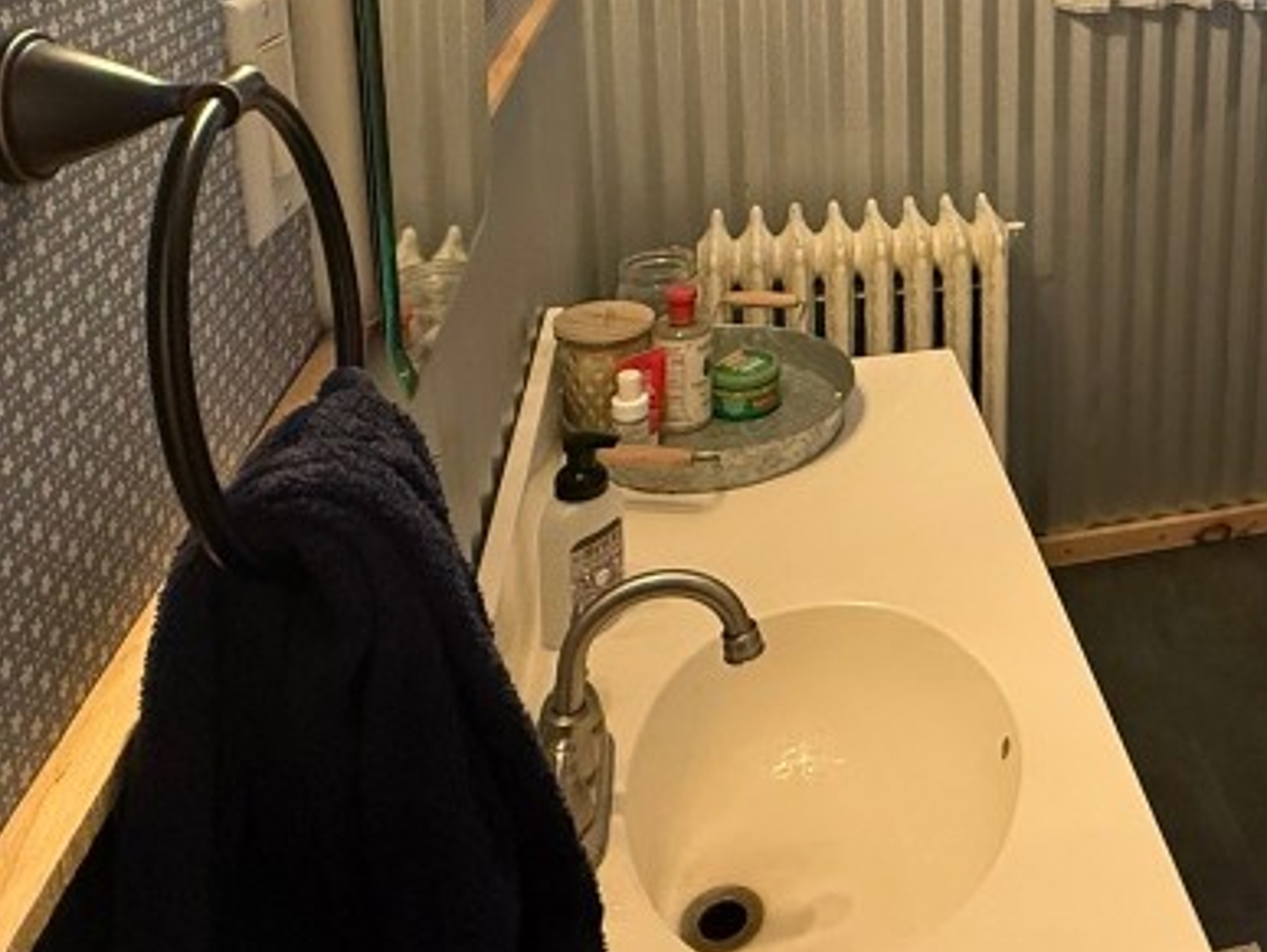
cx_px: 1152
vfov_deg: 35.5
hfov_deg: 45.2
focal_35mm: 37
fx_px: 1356
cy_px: 26
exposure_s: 1/60
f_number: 2.2
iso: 500
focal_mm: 2.22
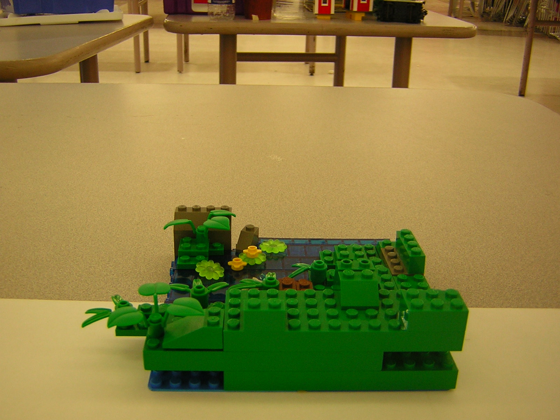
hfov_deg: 46.8
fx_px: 647
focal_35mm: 40
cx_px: 280
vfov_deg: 36.0
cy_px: 210
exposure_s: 1/7.5
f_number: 2.7
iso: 50
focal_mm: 5.2
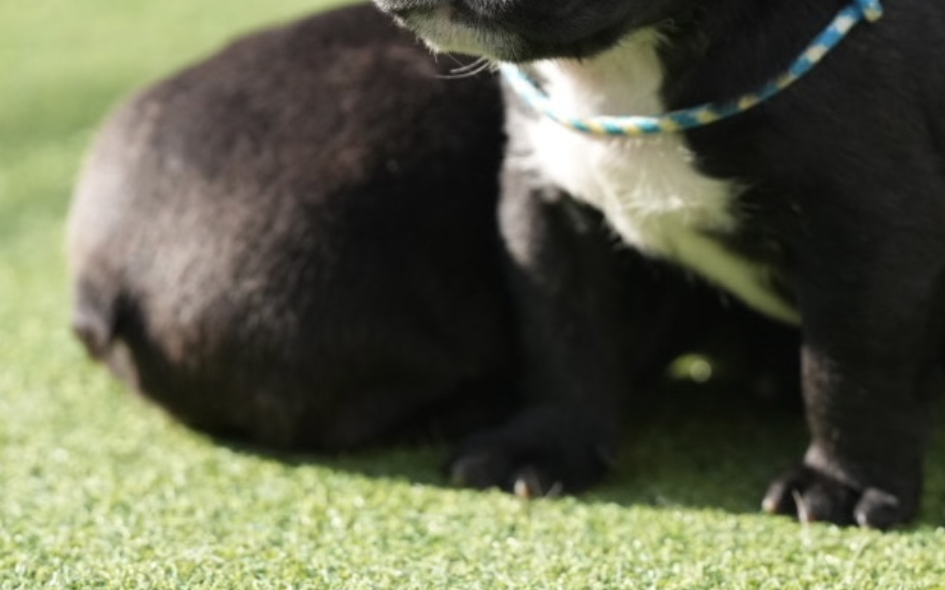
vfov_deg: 5.3
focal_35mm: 245
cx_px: 795
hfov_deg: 8.5
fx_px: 6308
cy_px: 38
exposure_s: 1/3200
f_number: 4
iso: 1250
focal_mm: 135
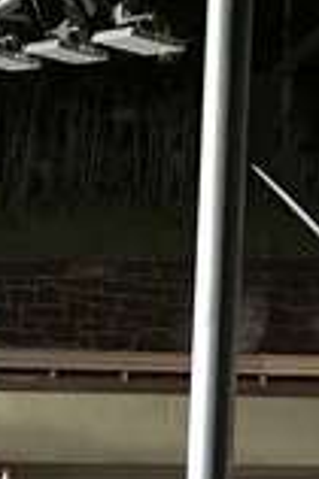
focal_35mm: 153
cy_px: 243
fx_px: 2038
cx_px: -43
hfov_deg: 8.9
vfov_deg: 13.4
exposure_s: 1/15
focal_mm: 4.15
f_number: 2.2
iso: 500
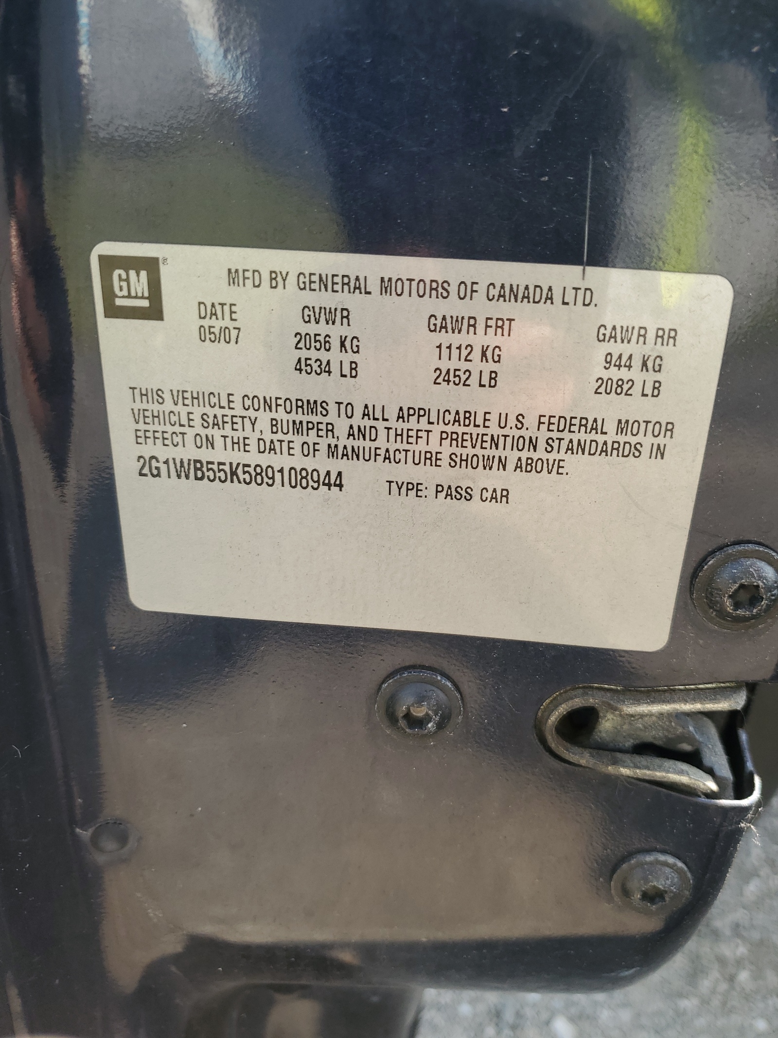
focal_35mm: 26
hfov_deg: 53.1
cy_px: 519
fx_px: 779
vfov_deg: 67.3
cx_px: 389
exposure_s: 1/303
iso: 50
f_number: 1.5
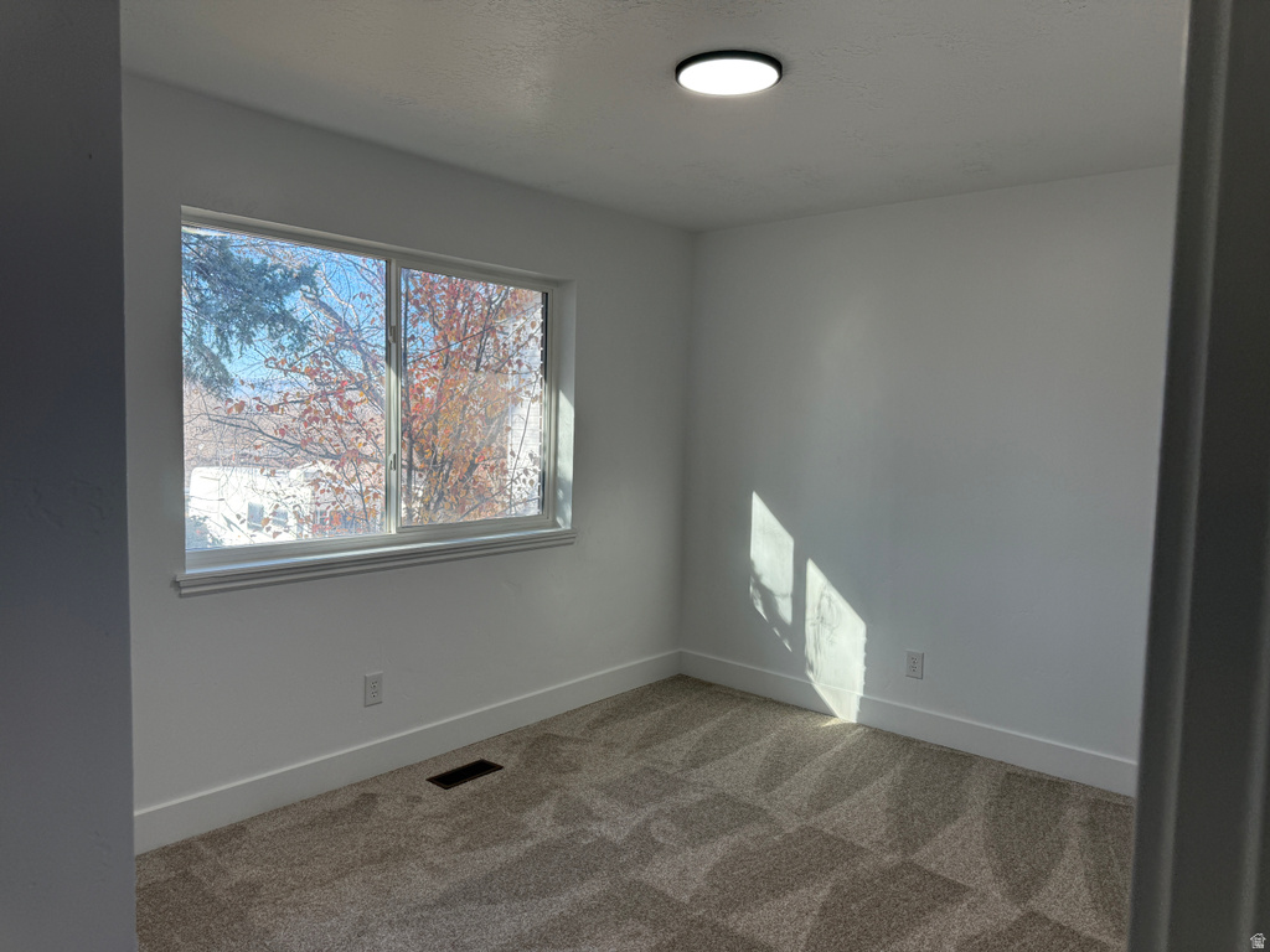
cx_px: 635
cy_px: 476
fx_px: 881
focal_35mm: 24
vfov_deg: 56.8
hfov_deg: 71.6
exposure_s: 1/254
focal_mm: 6.76
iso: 100
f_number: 1.78
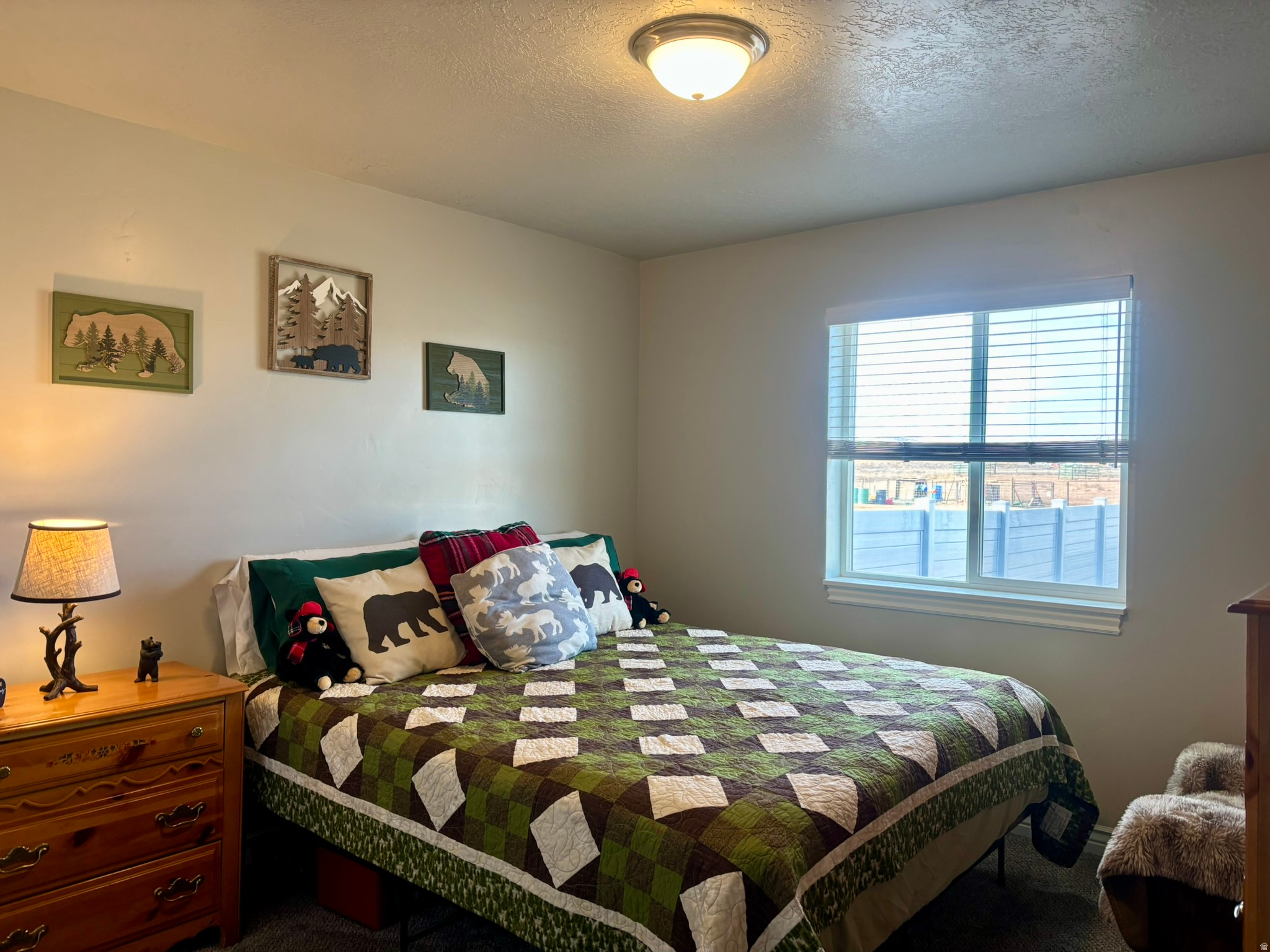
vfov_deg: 53.1
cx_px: 635
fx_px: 954
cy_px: 476
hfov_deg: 67.3
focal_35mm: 26
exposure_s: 1/120
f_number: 1.6
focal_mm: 5.96
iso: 125
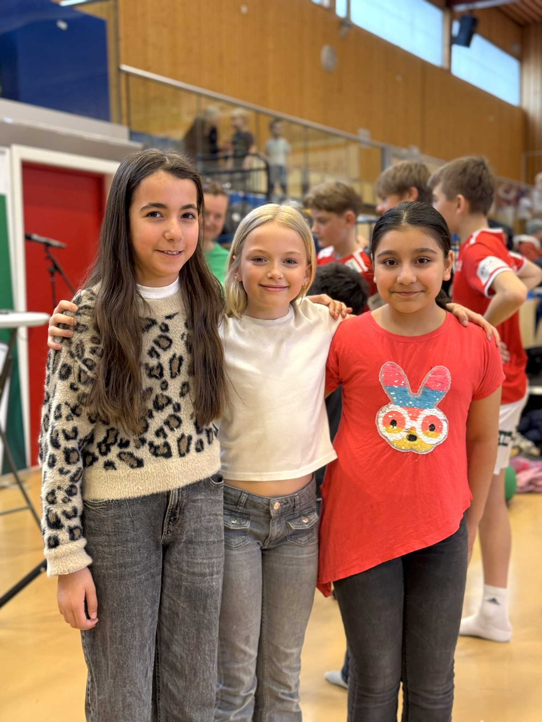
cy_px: 361
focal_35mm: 48
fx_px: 1002
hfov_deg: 30.3
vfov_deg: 39.7
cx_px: 271
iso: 125
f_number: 1.78
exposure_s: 1/93
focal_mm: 6.76
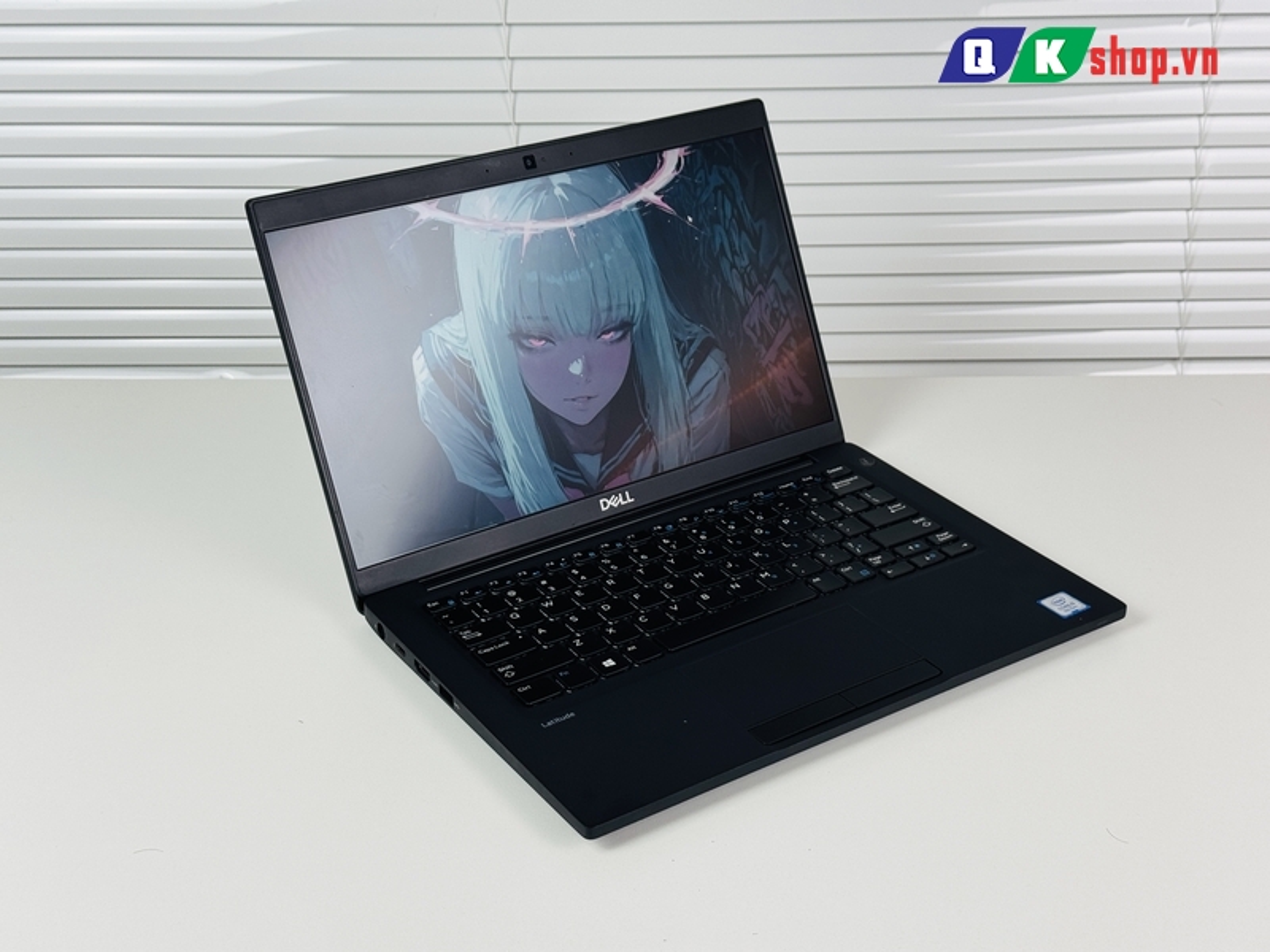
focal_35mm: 48
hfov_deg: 39.7
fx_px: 1761
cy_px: 476
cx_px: 635
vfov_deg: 30.3
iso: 50
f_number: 1.78
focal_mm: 6.76
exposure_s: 1/128
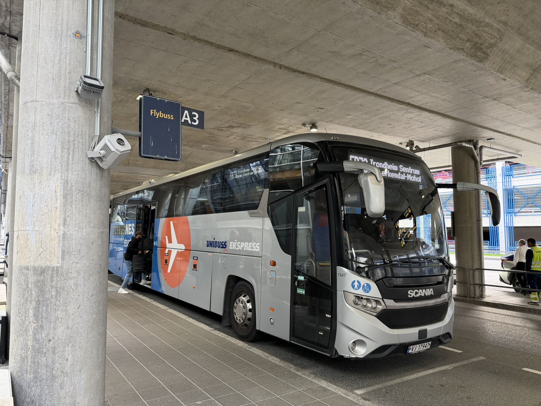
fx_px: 375
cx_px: 270
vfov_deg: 56.8
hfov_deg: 71.6
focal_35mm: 24
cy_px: 203
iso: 200
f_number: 1.78
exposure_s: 1/121
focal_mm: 6.76
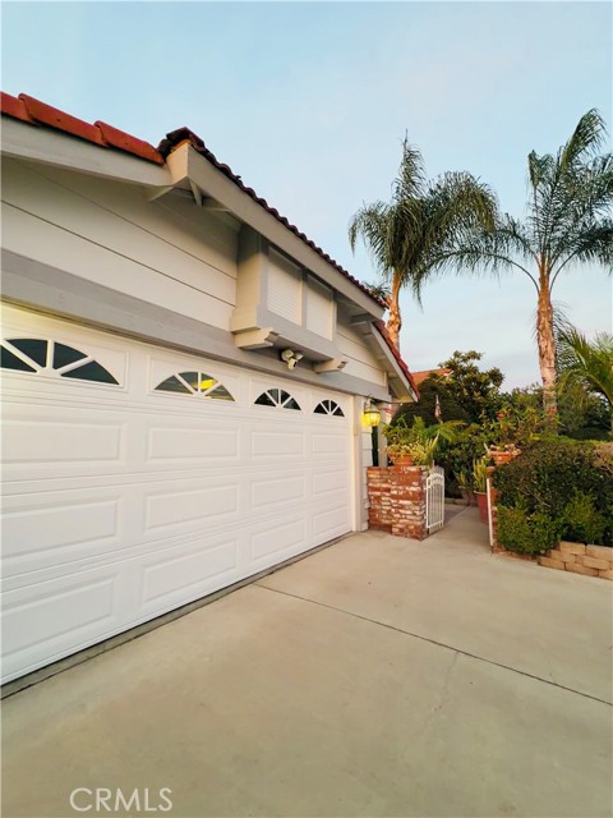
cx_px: 306
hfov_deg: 85.7
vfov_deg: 102.1
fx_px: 331
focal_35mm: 14
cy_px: 409
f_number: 2.2
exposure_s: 1/60
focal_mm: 2.22
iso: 400
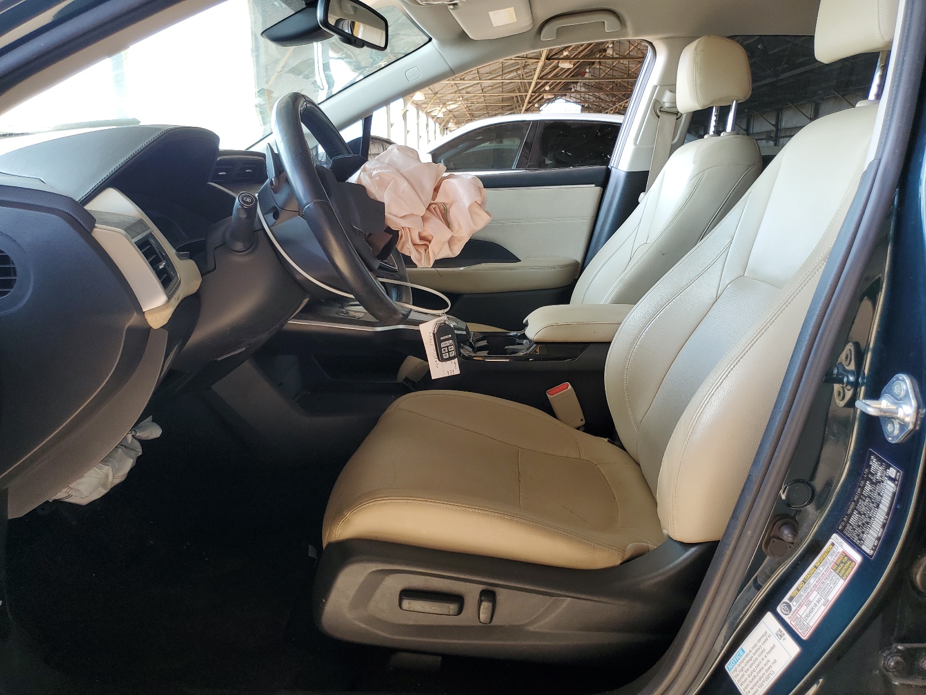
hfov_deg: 67.3
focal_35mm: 26
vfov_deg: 53.1
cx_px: 463
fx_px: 696
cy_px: 348
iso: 50
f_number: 1.5
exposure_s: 1/130
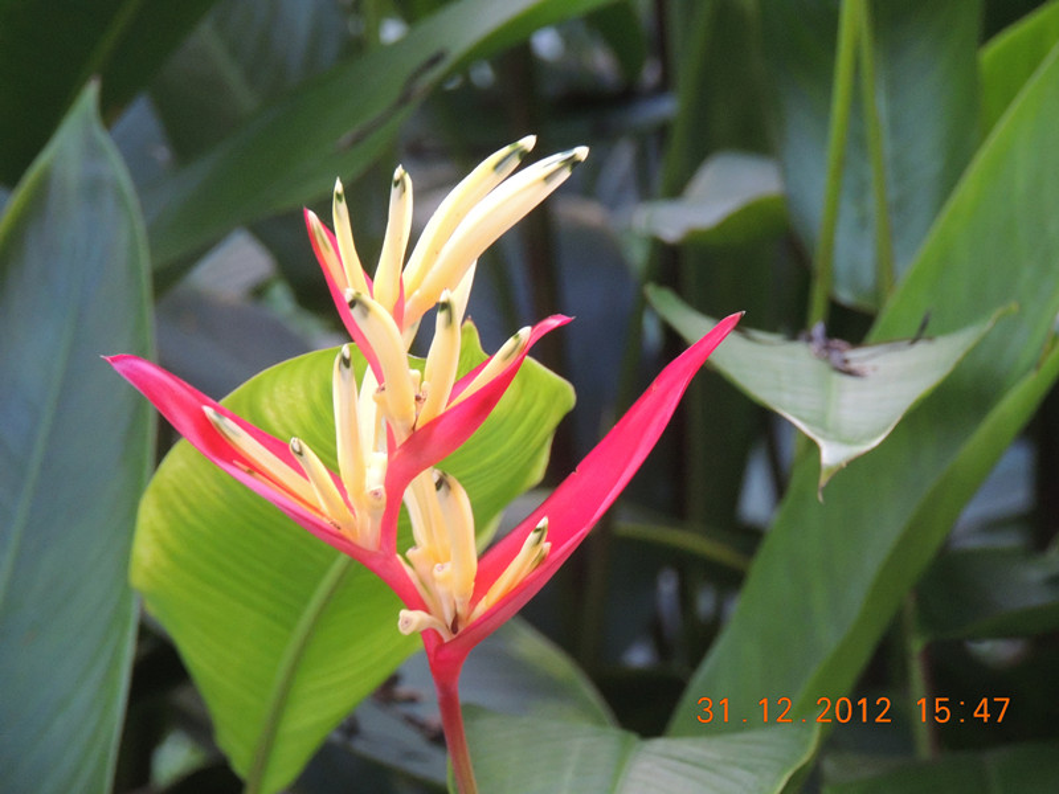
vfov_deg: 5.0
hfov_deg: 6.6
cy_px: 397
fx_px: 9178
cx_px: 530
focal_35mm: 300
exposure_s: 1/20
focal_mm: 53.5
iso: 800
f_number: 4.8
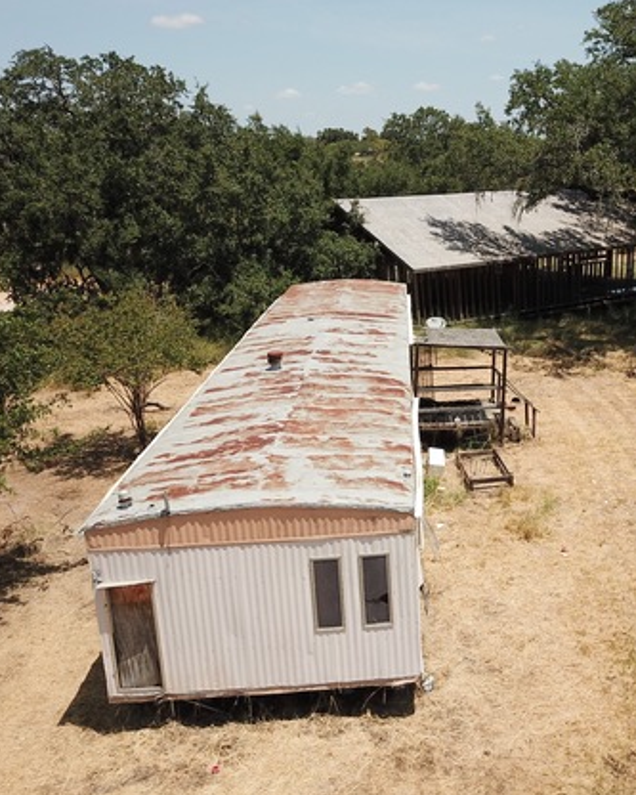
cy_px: 420
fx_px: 917
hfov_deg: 37.3
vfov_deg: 46.8
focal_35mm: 39
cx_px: 481
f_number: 2.2
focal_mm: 4.73
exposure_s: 1/1715
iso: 100
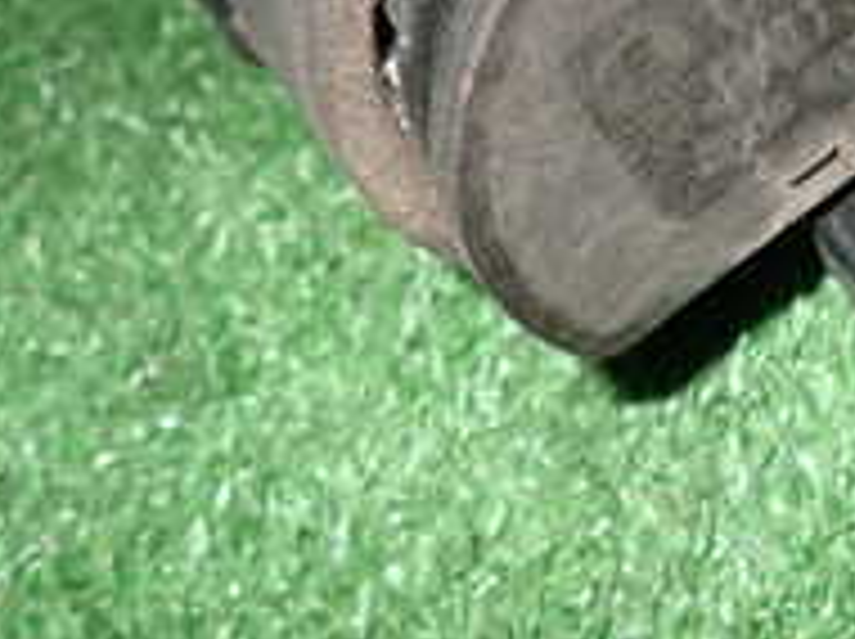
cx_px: 742
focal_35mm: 79
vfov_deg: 17.8
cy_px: -108
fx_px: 1949
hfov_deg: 24.2
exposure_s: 1/30
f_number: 5.6
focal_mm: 4.5
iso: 400
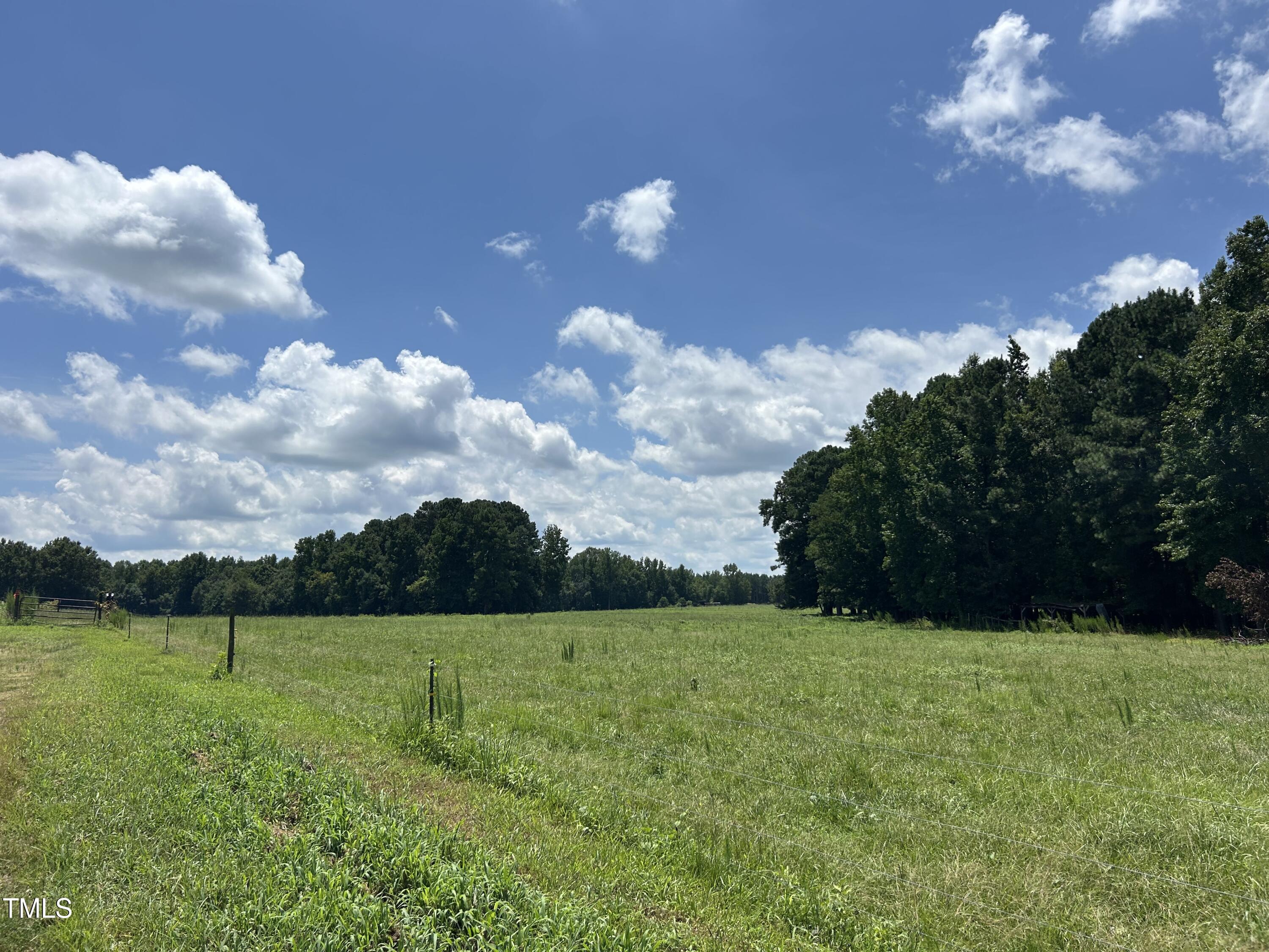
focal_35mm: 26
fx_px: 953
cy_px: 476
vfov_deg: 53.1
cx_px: 634
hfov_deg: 67.3
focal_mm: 5.7
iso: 50
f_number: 1.5
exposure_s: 1/8696
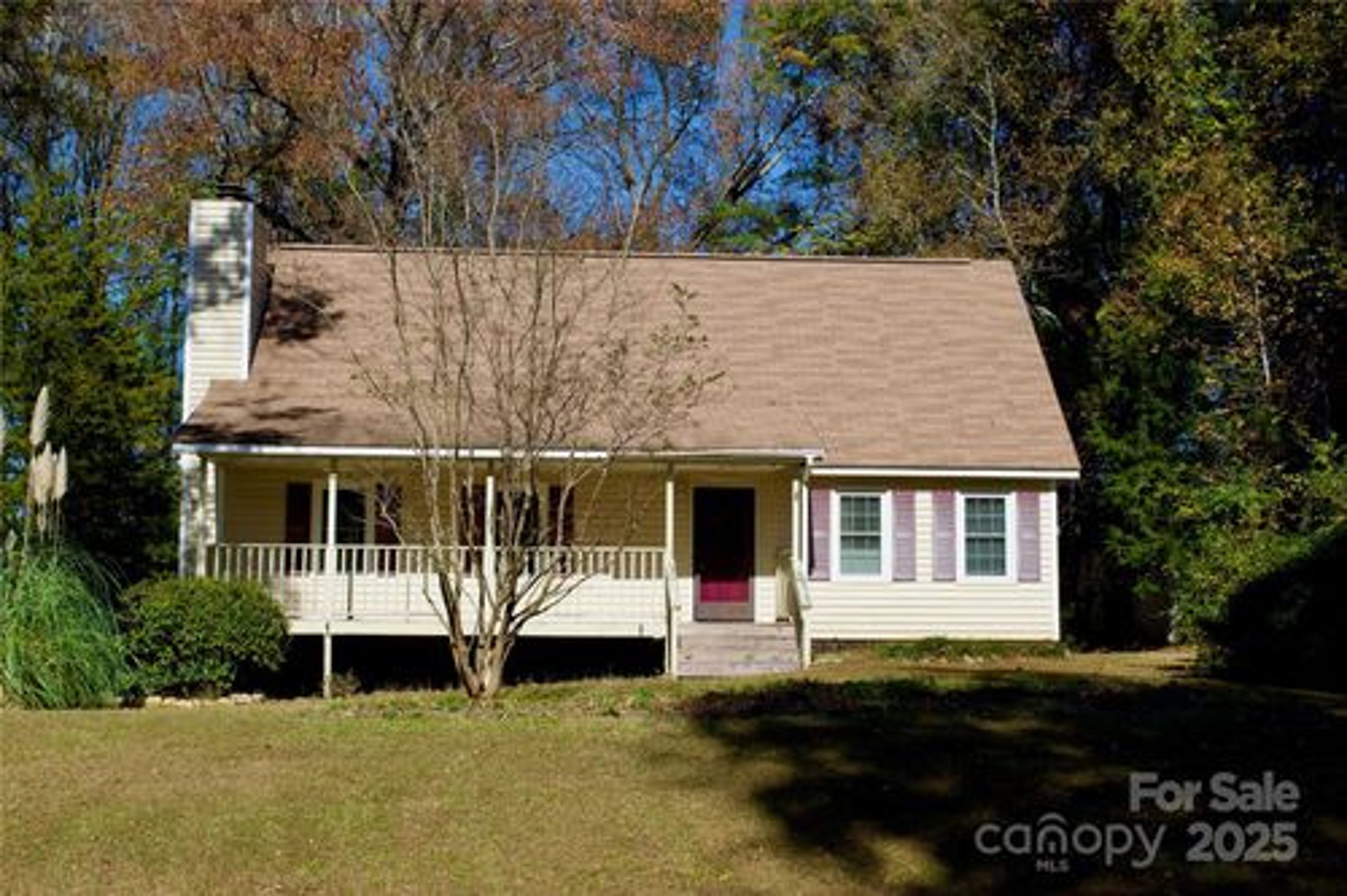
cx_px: 674
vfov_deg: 28.1
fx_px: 1795
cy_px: 448
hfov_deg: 41.1
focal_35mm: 48
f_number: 11
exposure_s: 1/500
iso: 200
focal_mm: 32
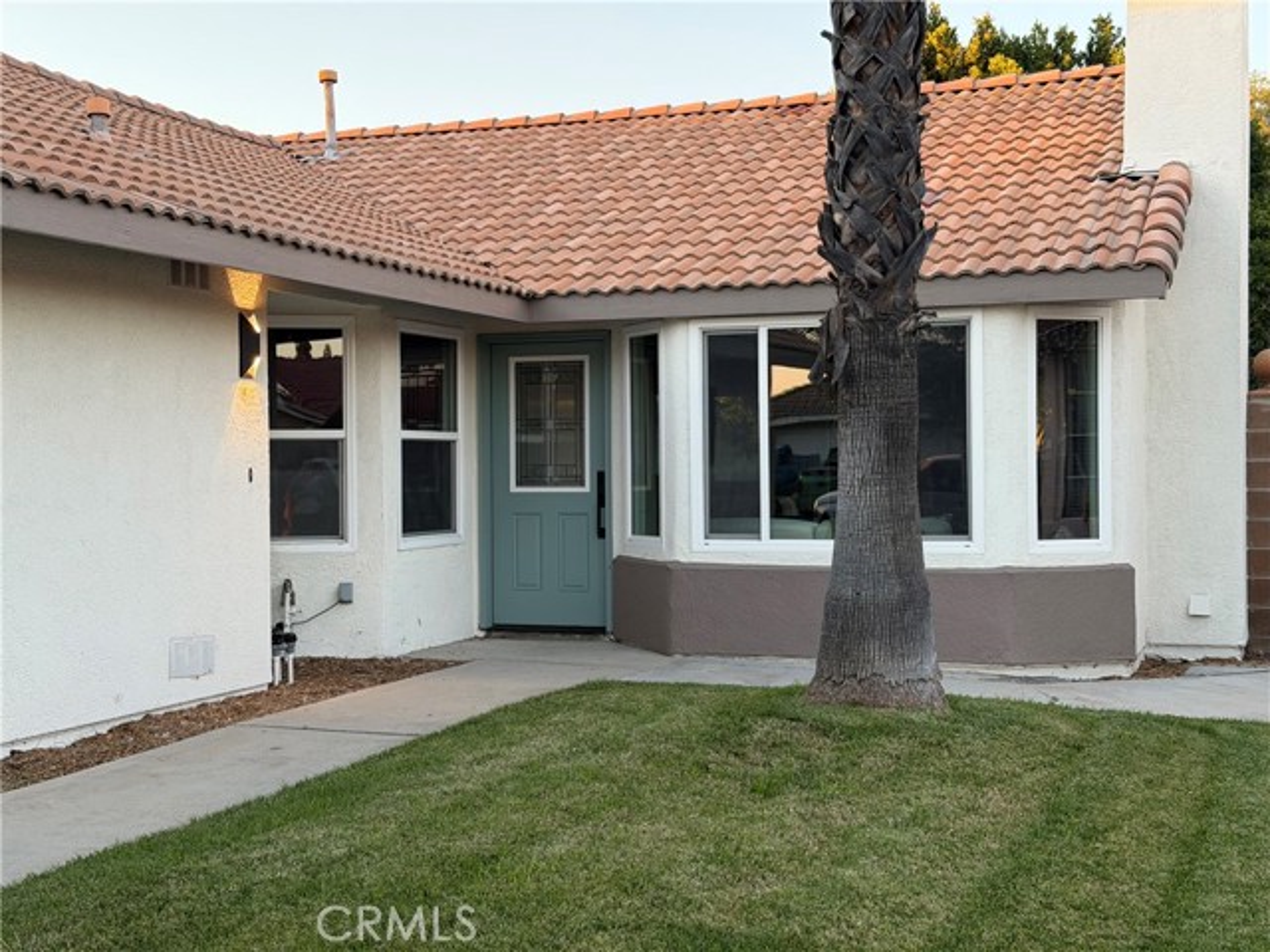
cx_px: 635
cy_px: 476
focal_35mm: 48
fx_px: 1761
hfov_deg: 39.7
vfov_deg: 30.3
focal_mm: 6.76
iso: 80
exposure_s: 1/187
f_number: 1.78
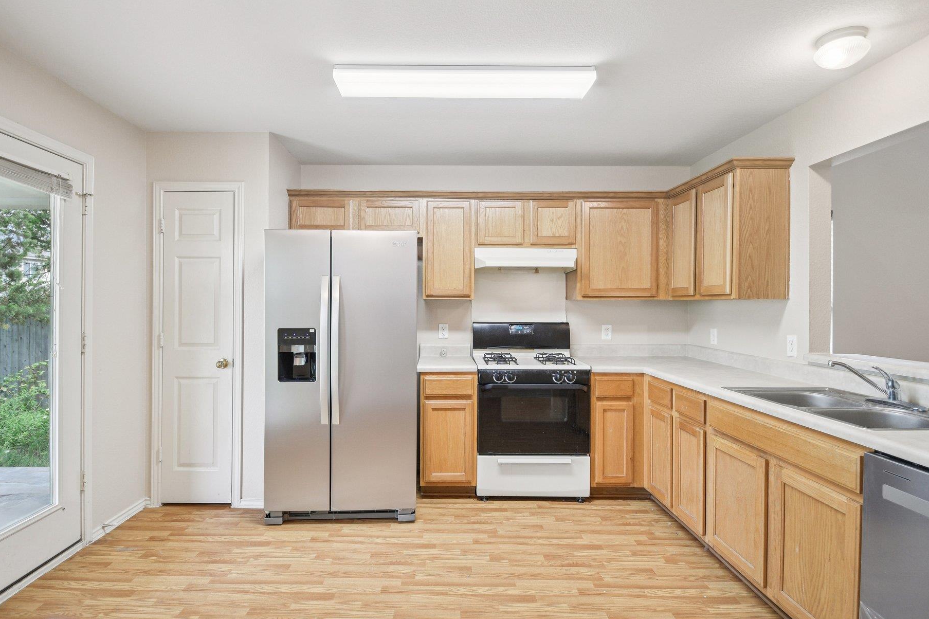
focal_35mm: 17
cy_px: 291
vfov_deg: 70.4
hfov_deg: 93.2
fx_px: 439
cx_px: 442
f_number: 8
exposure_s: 1/13
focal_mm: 10
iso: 400
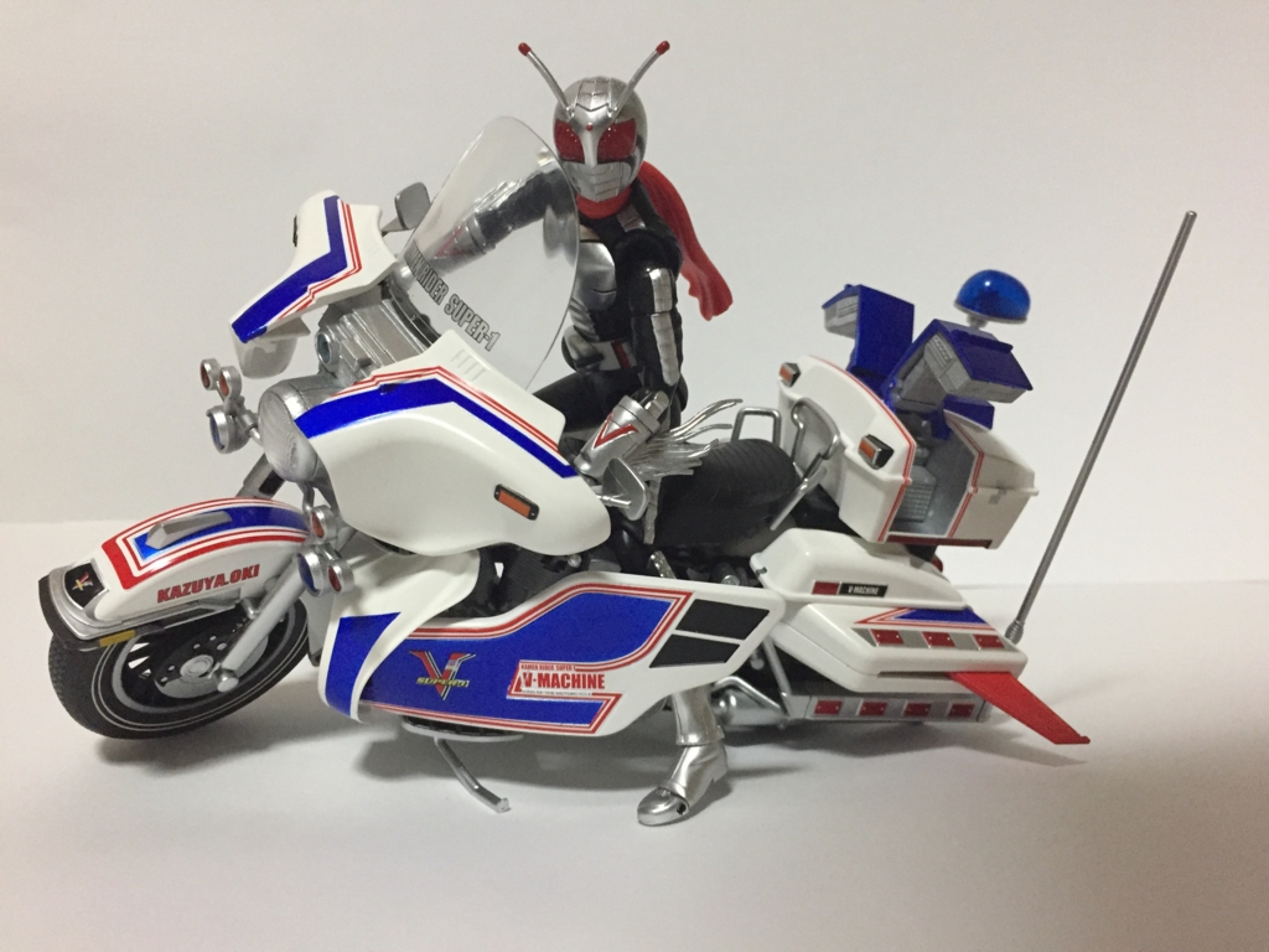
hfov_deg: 61.7
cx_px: 634
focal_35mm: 29
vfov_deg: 48.2
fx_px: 1063
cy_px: 476
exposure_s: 1/15
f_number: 2.2
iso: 250
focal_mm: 4.15
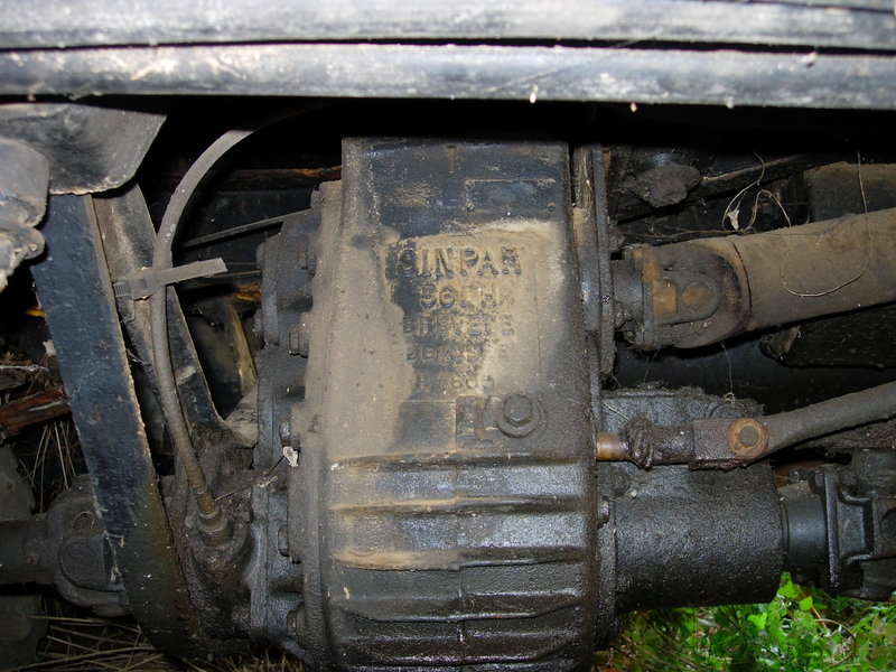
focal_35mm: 38
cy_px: 336
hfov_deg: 49.0
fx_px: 984
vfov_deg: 37.7
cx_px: 448
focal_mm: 7.8
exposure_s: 1/64
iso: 79
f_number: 2.8
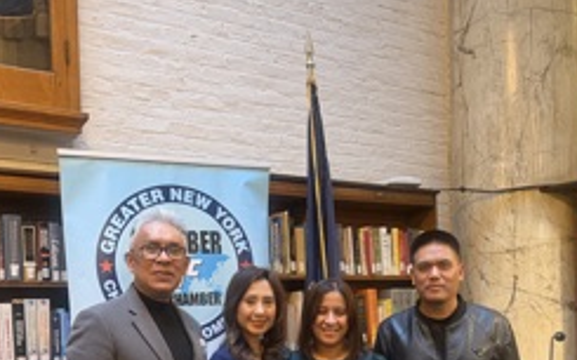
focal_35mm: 52
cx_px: 292
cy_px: 345
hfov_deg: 38.9
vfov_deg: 24.0
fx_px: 818
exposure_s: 1/40
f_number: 1.78
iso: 800
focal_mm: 6.76
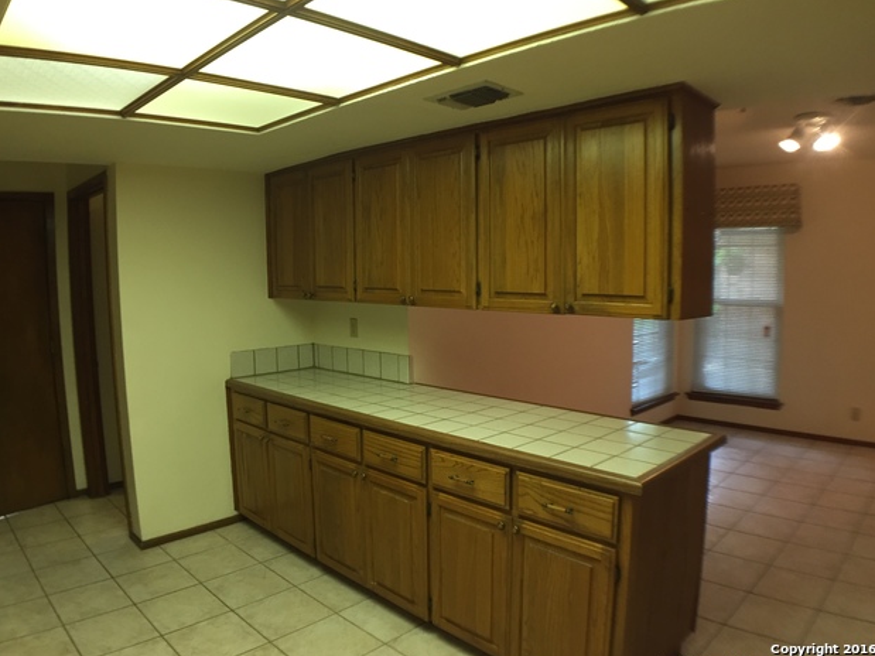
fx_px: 758
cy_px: 334
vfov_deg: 46.8
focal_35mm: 30
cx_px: 428
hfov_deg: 60.0
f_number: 2.2
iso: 125
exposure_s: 1/30
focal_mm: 4.15
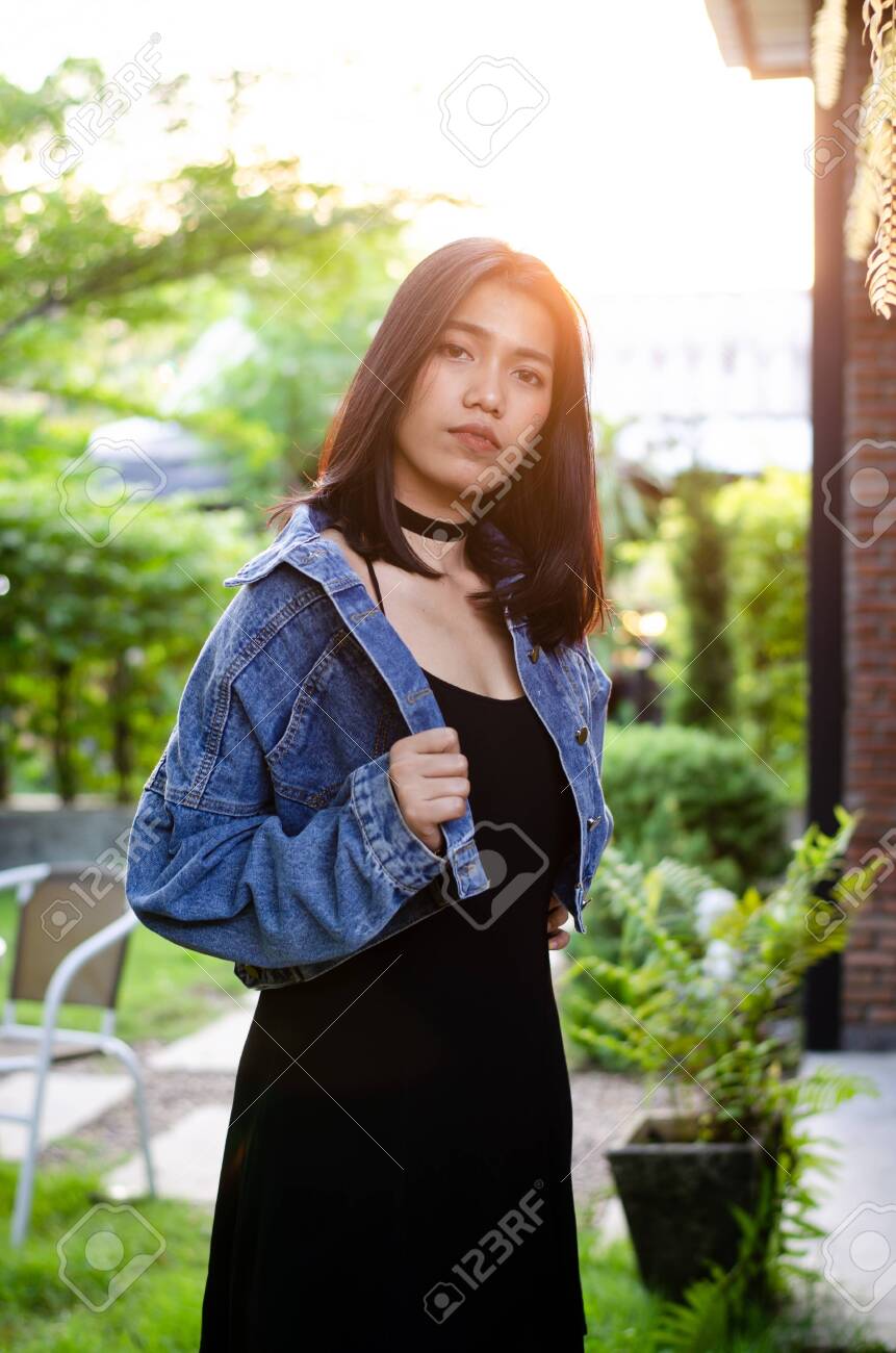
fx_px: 2813
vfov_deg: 27.0
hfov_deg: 18.1
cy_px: 676
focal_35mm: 75
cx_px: 448
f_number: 2.5
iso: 100
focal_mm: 50
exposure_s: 1/60
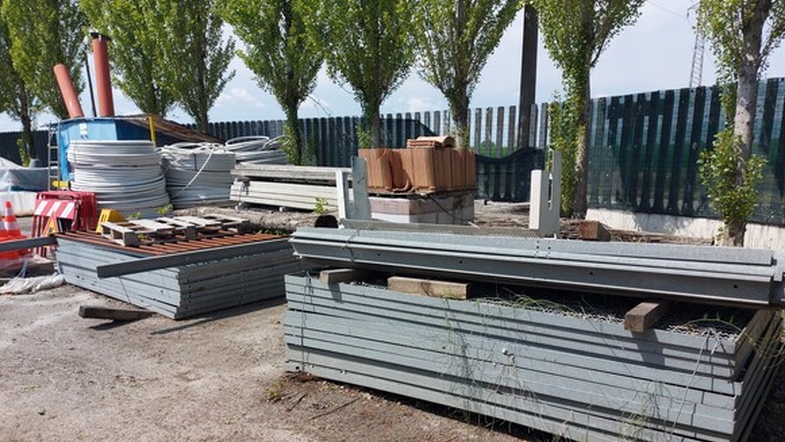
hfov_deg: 69.9
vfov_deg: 42.4
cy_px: 293
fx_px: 562
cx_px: 393
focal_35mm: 27
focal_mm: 5.23
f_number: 1.8
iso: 32
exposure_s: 1/1140
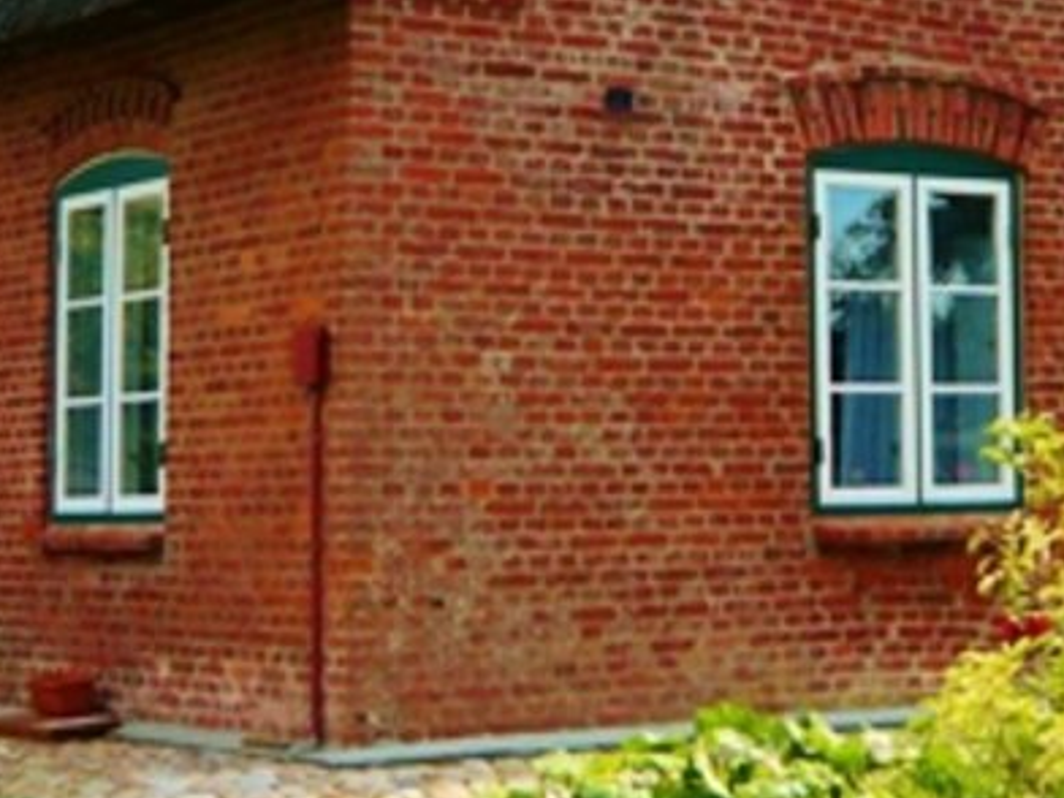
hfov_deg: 19.8
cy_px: 87
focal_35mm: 98
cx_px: 871
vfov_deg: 14.9
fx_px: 3012
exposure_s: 1/640
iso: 100
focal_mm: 5.2
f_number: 3
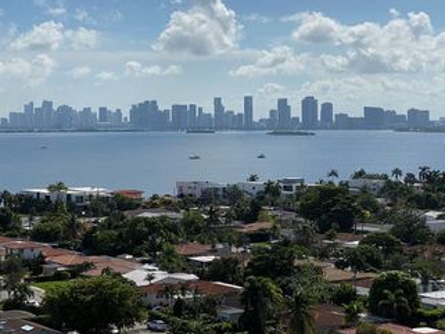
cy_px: 99
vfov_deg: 18.1
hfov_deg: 24.0
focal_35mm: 81
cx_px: 157
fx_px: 1042
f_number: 2
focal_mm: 6
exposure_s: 1/5988
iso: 20
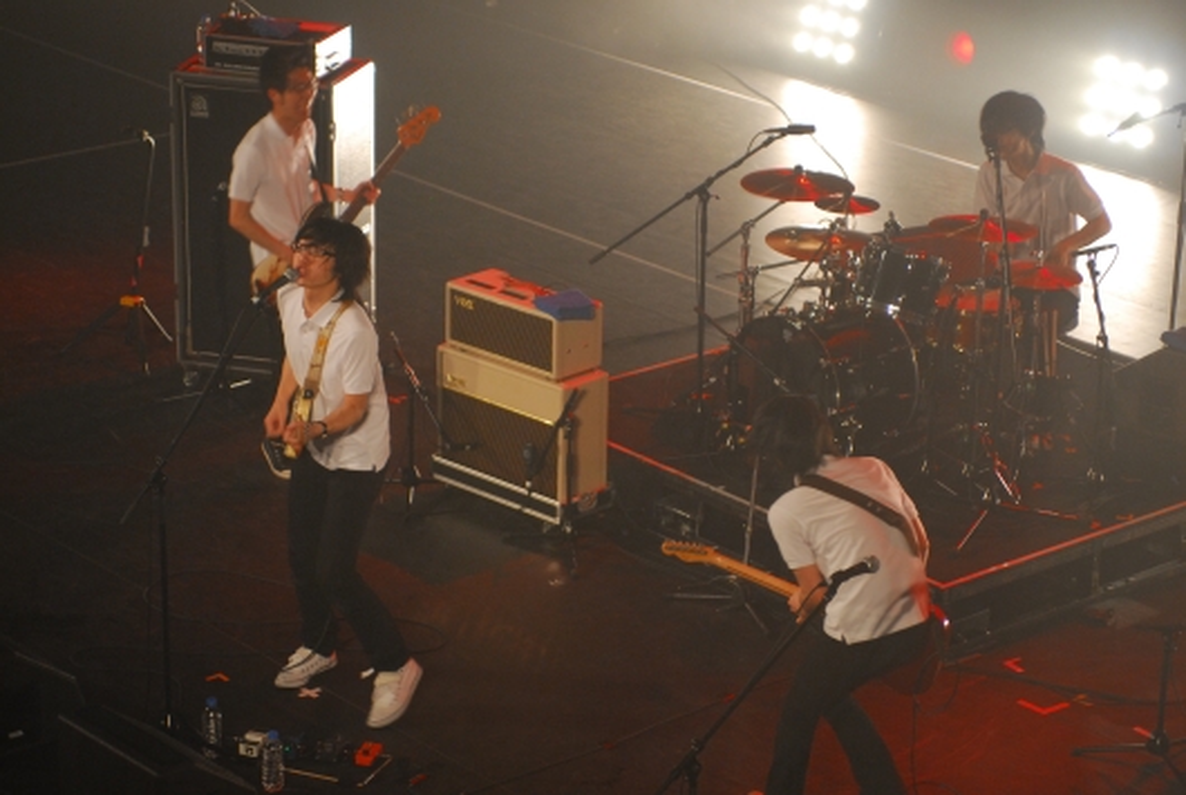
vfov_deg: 13.1
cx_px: 593
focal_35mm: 105
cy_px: 398
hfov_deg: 19.4
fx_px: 3464
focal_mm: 70
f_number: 3.2
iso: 640
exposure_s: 1/80
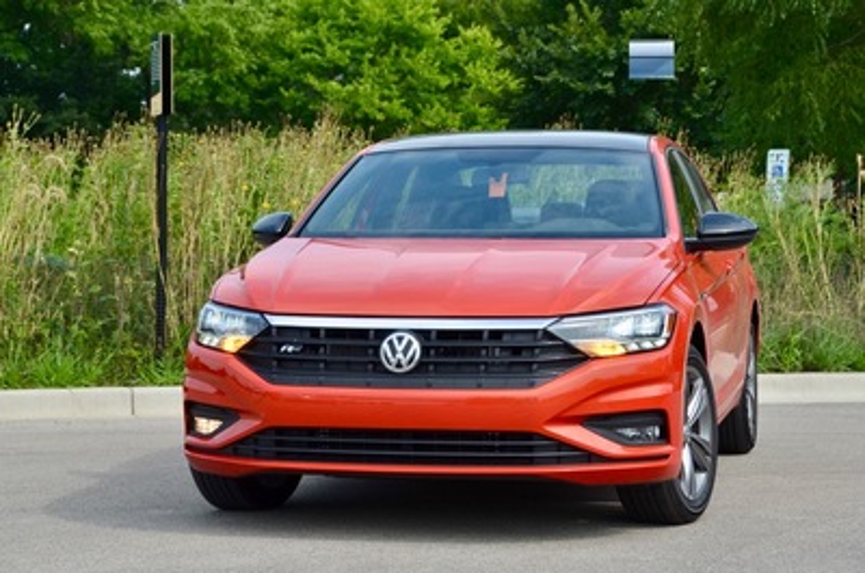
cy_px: 286
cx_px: 432
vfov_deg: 14.0
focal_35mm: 98
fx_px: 2338
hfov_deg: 21.0
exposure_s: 1/250
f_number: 8
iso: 100
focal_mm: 65
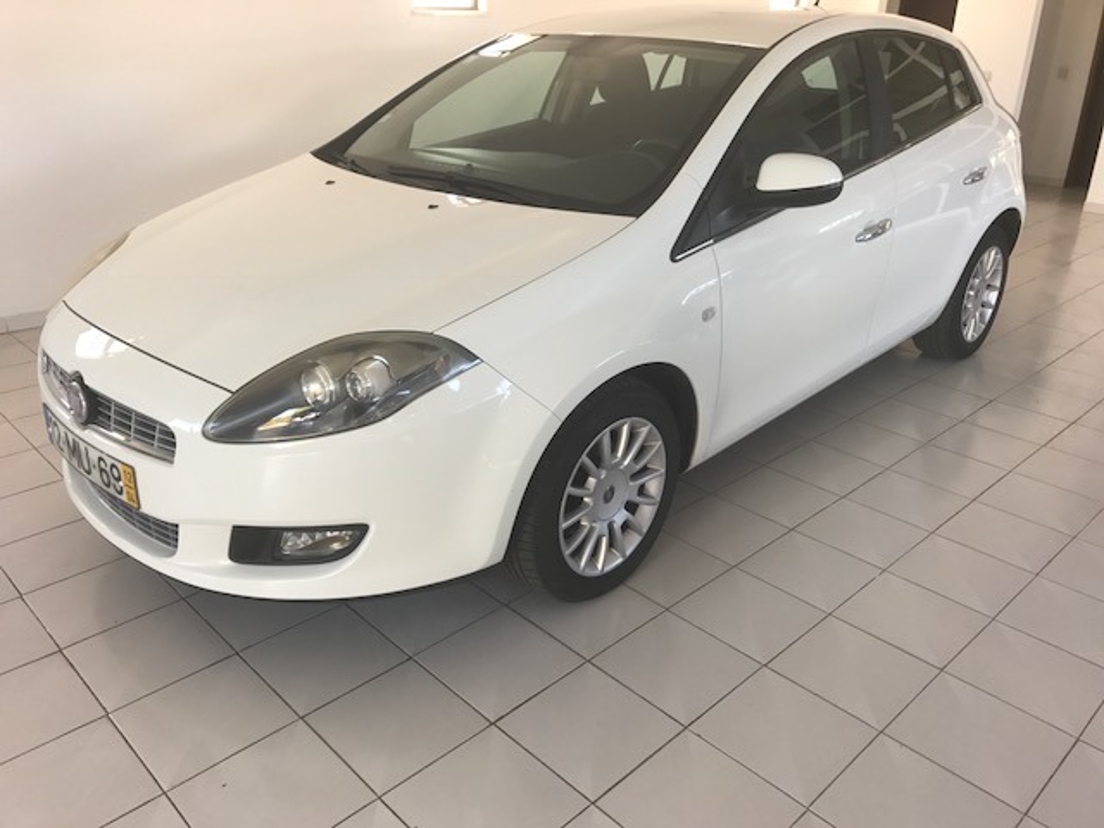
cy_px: 414
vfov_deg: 49.7
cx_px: 552
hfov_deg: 63.4
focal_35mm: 28
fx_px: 893
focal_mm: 3.99
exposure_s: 1/50
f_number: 1.8
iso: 32
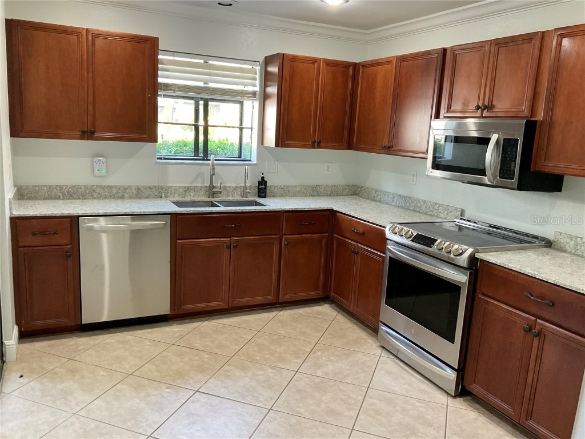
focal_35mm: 29
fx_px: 490
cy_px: 220
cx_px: 292
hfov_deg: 61.7
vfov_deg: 48.2
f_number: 1.8
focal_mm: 3
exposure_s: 1/60
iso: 125
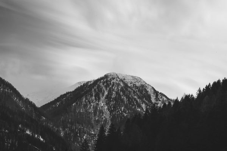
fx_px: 662
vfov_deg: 13.0
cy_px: 76
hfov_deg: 19.5
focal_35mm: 105
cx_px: 114
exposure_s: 30
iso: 50
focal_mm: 105
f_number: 22
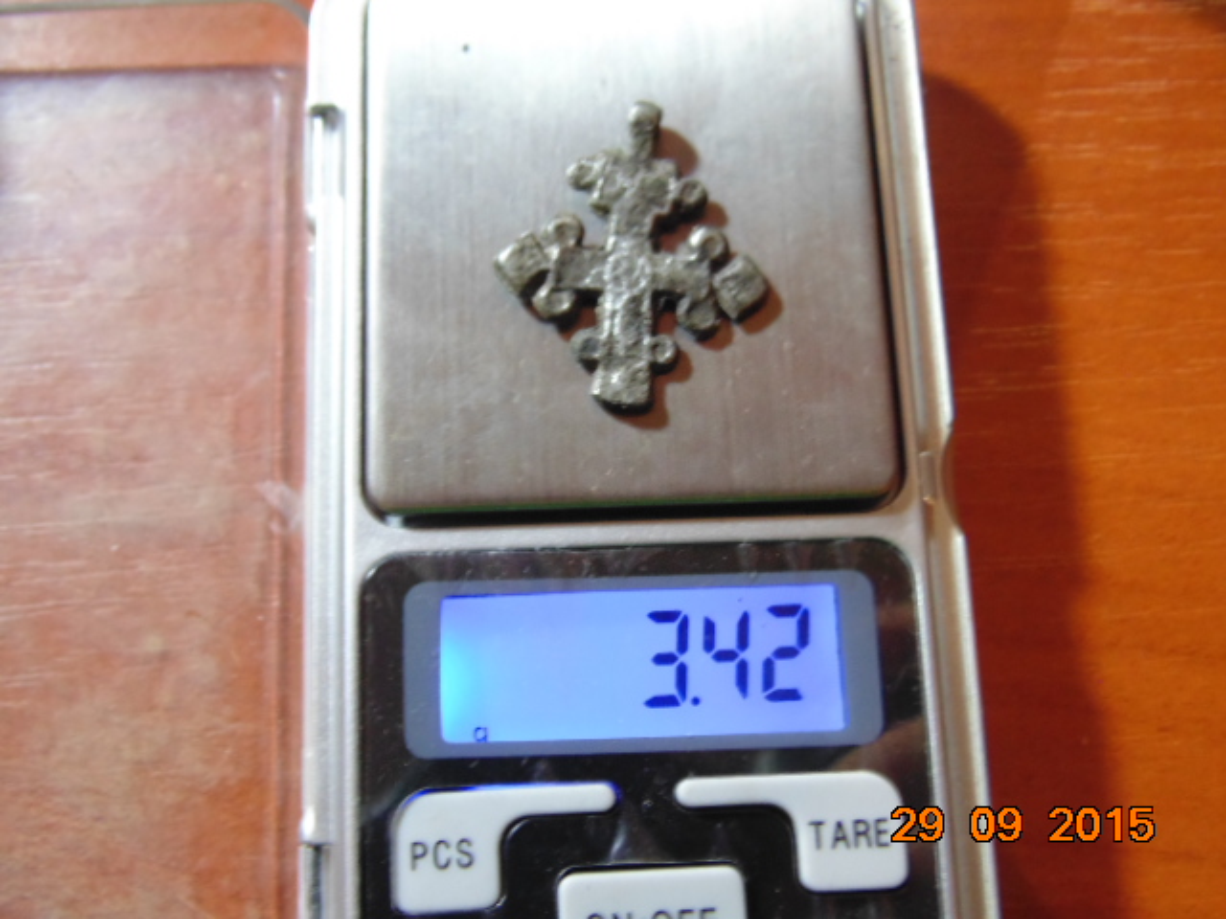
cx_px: 613
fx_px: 1523
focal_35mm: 43
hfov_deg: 43.9
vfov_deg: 33.6
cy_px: 460
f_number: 3.5
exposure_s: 1/15
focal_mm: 7.7
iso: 400
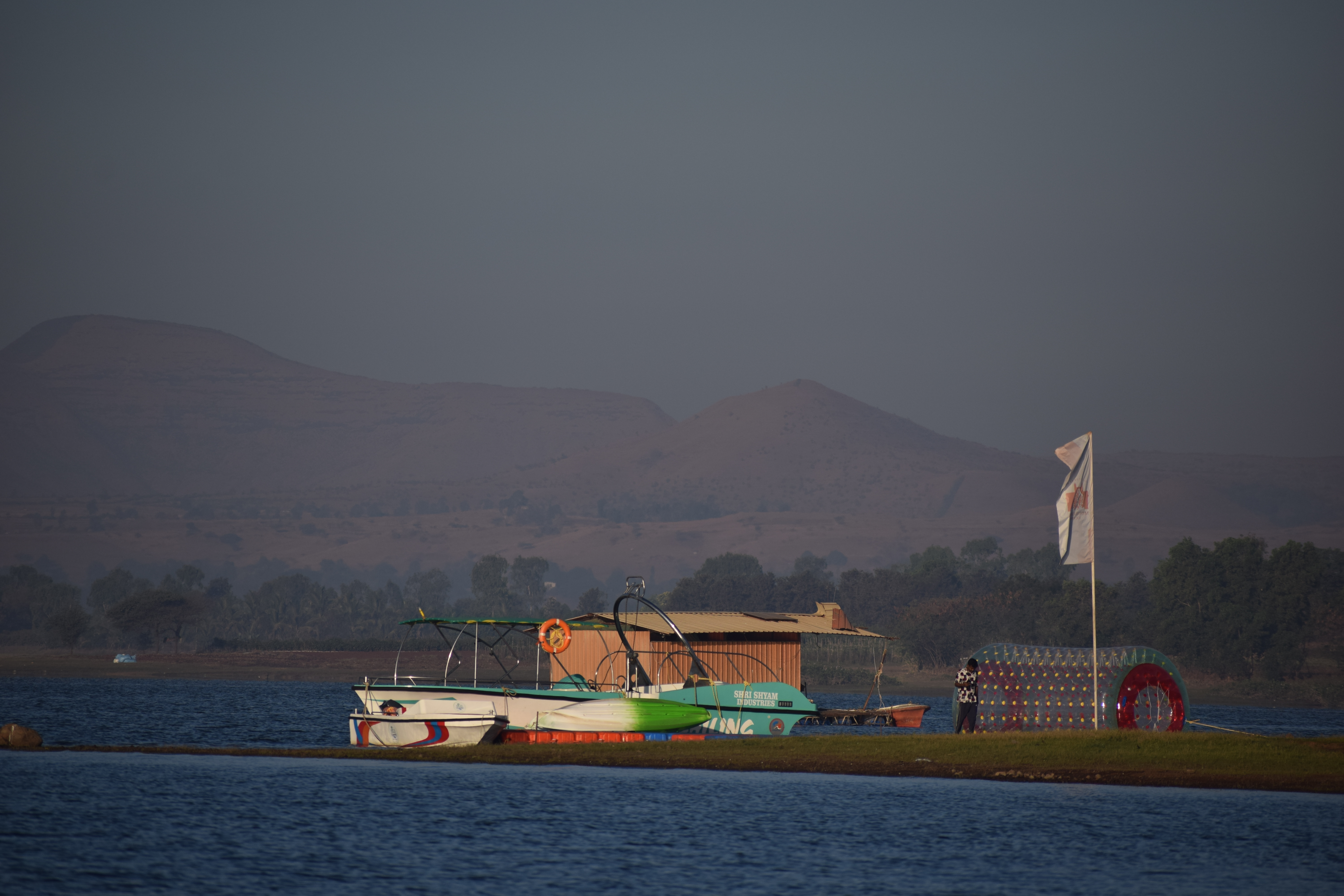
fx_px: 12879
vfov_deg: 4.0
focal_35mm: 345
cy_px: 448
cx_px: 672
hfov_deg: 6.0
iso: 100
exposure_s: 1/1600
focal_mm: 230
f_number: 5.6
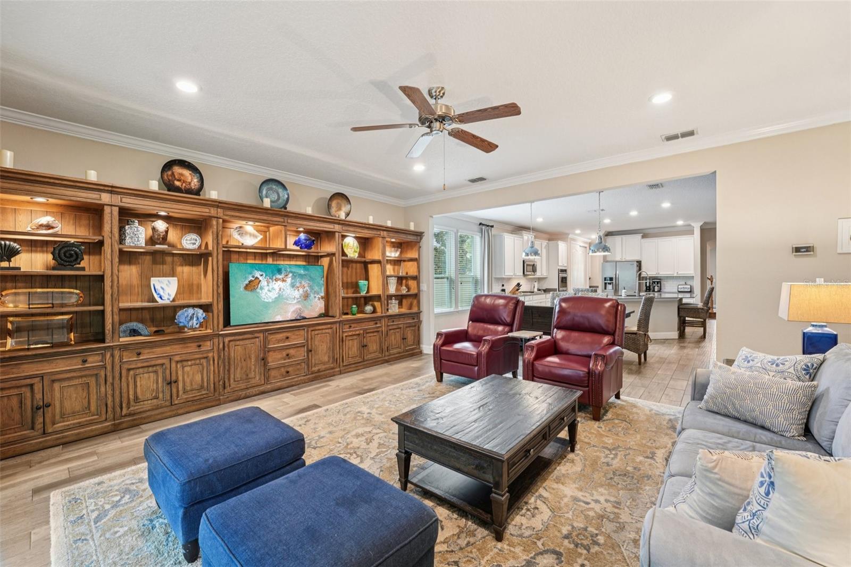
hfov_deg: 104.3
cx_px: 426
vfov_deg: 81.2
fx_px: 331
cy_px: 284
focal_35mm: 14
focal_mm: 14
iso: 100
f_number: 9
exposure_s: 1/1.25
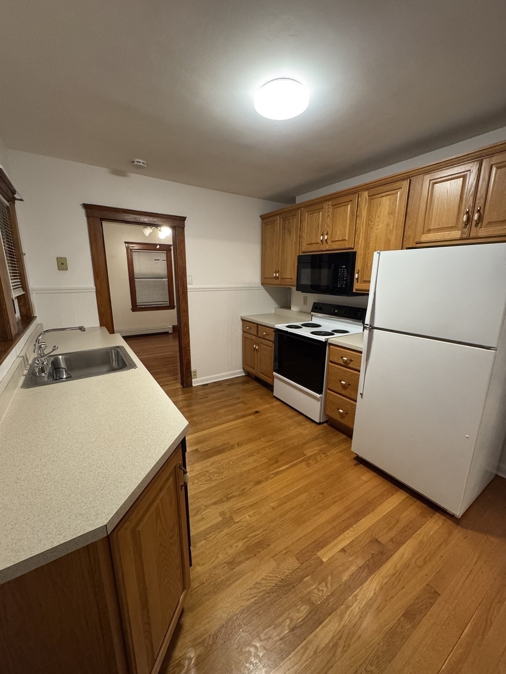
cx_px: 253
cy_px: 337
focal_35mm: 14
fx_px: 273
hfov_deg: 85.7
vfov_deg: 102.1
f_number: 2.2
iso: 800
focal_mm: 2.22
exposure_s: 1/60
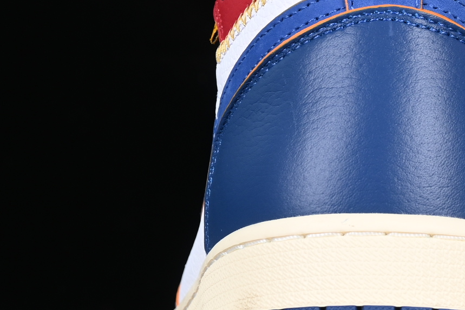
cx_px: 554
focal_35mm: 243
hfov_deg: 8.4
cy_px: 32
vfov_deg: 5.6
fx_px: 3139
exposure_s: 1/80
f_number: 6.3
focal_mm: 50
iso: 160
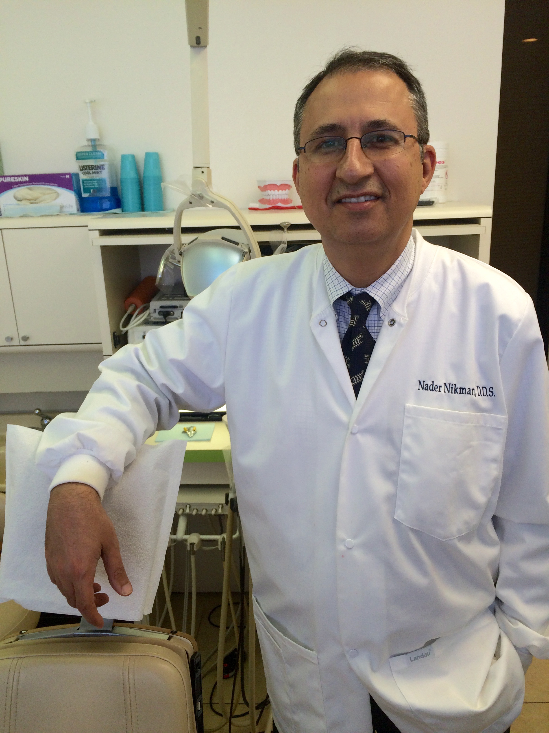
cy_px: 366
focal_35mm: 29
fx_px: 613
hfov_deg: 48.2
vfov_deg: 61.7
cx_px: 274
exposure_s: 1/120
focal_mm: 4.15
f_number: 2.2
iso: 50
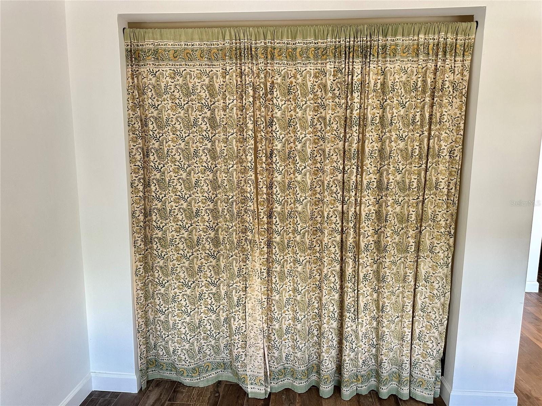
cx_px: 271
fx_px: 376
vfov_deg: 56.8
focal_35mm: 24
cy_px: 203
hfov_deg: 71.6
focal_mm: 6.86
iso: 250
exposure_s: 1/78
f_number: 1.78
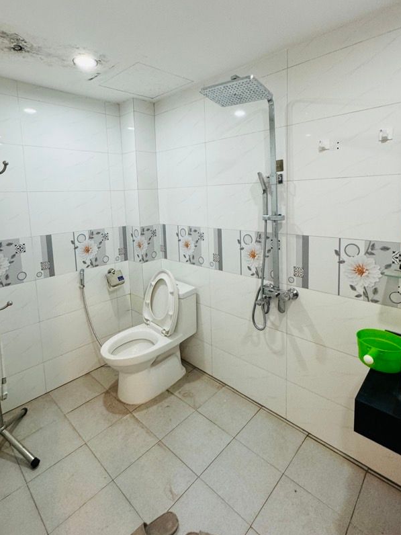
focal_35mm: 18
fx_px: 278
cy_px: 225
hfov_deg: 71.6
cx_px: 193
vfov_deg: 87.1
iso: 200
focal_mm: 2.22
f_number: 2.2
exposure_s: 1/50
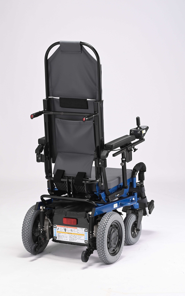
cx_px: 94
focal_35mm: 108
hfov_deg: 12.1
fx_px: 871
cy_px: 149
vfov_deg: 19.3
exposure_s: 1/125
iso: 250
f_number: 16
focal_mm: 105
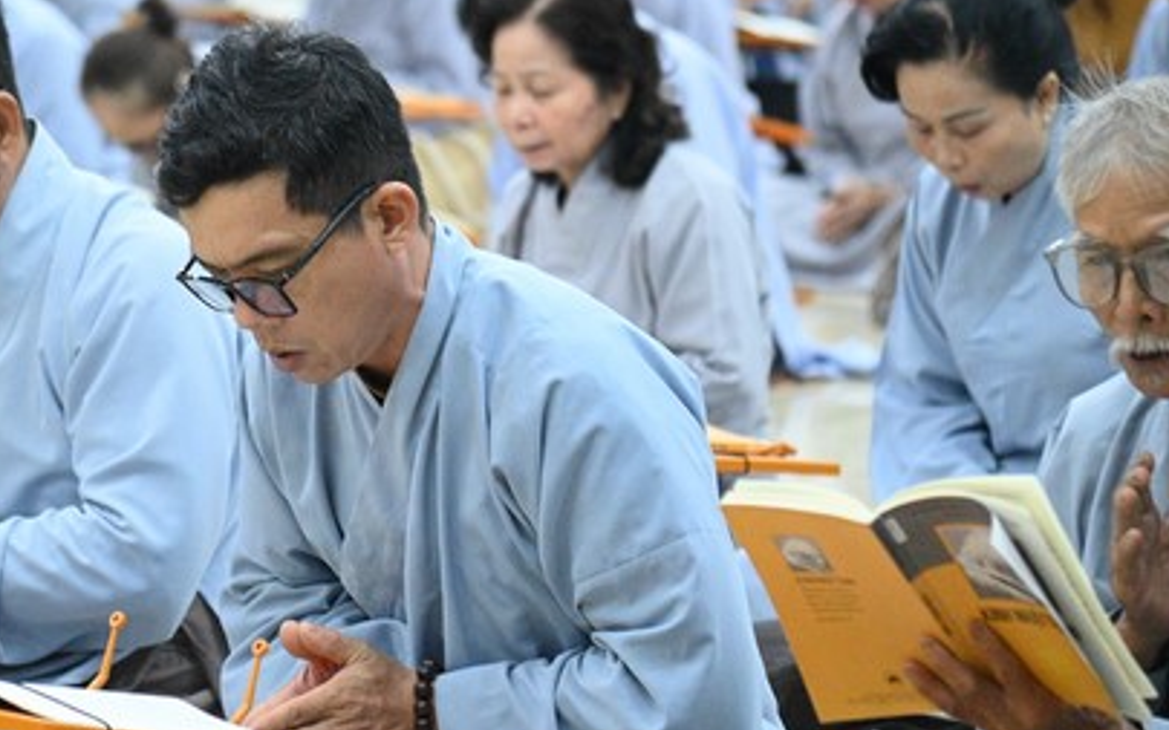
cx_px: 355
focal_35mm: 196
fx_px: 6244
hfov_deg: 10.7
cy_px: 291
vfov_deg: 6.7
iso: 16000
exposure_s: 1/250
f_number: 4
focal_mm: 120
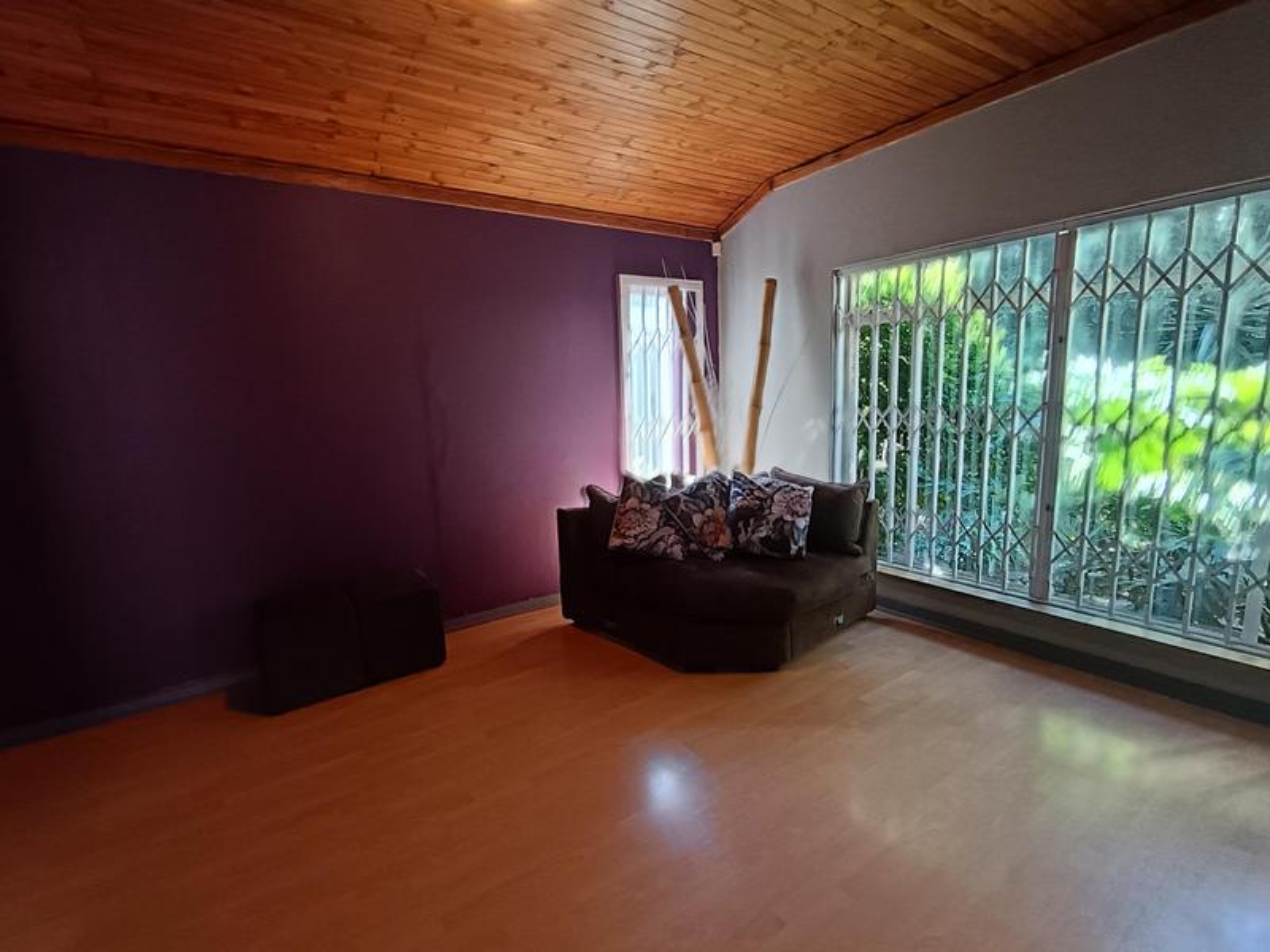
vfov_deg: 74.7
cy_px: 476
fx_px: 624
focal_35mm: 17
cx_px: 635
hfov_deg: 91.0
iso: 594
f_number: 2.2
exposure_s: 1/50
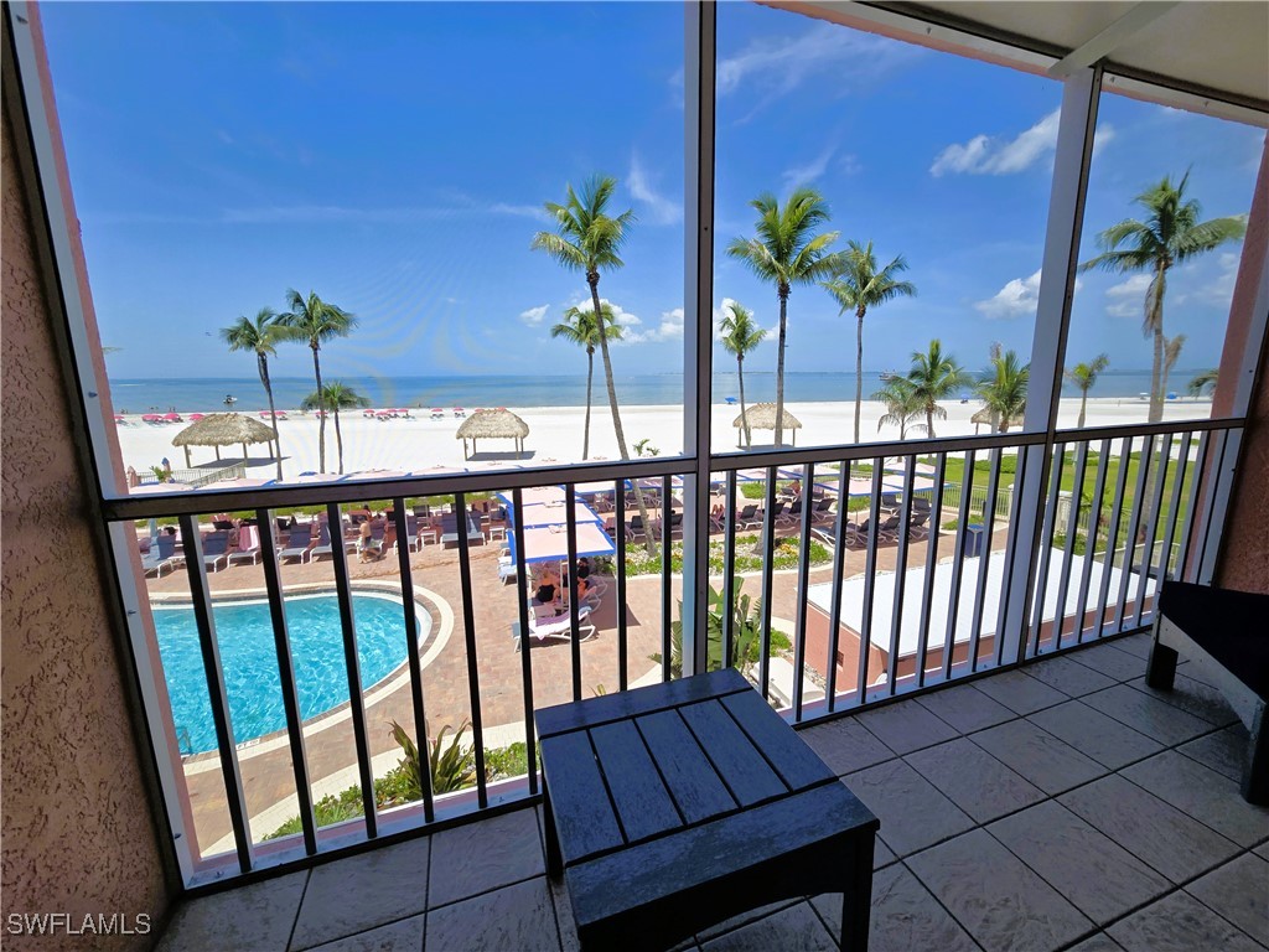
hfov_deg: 106.2
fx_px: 477
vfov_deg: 89.9
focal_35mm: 13
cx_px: 634
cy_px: 476
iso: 50
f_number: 2.2
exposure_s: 1/1571
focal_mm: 2.2
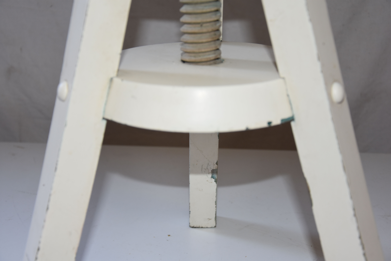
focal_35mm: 57
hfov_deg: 35.1
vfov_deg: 23.8
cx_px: 196
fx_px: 619
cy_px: 130
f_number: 4.5
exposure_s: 1/60
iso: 500
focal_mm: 38
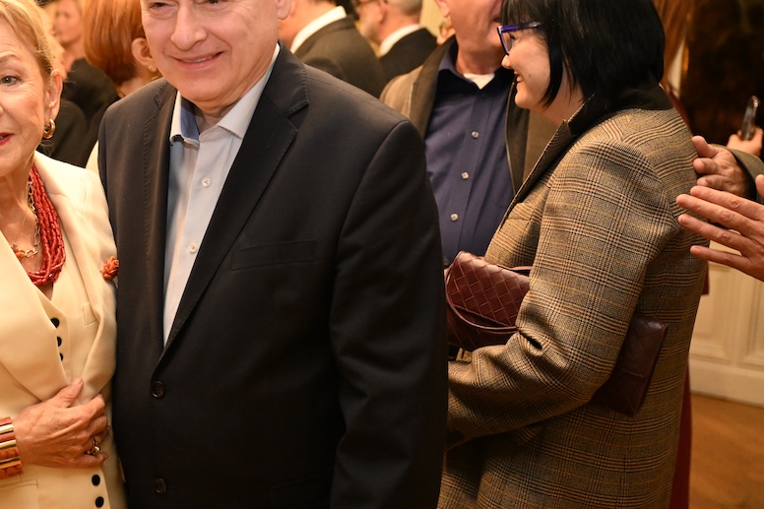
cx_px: 137
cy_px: 237
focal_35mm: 61
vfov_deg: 22.2
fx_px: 1294
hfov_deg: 31.9
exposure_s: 1/200
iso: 4000
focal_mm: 37
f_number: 2.8
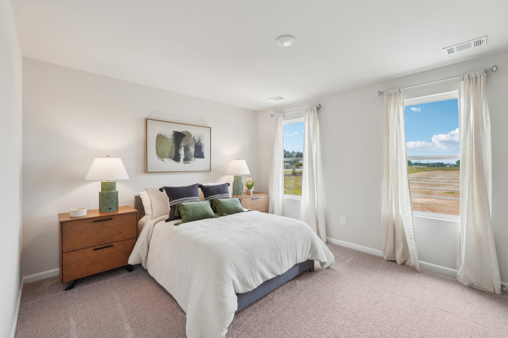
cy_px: 169
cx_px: 254
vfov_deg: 77.3
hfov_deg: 100.4
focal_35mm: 15
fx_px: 212
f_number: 8
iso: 160
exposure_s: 1/30
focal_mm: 10
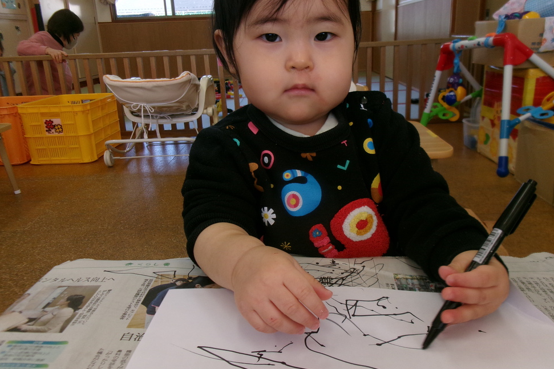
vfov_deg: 43.6
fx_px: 462
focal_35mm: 30
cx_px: 283
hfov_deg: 61.9
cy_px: 189
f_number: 3.9
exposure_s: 1/125
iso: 196
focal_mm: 5.1
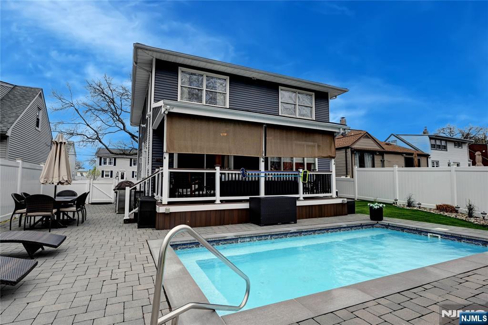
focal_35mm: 18
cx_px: 244
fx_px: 244
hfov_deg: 90.0
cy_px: 162
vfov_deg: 67.3
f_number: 9
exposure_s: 1/80
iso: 200
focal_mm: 18
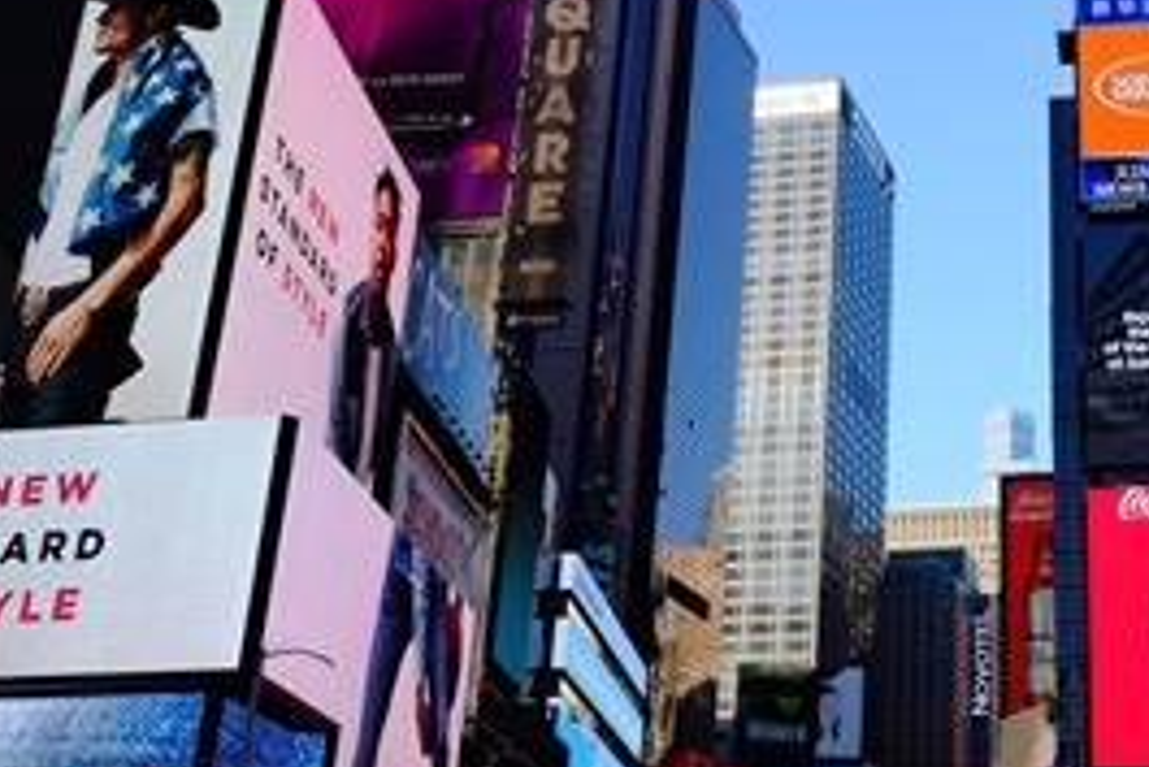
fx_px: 1820
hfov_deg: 33.6
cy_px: 143
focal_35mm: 57
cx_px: 984
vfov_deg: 23.4
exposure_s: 1/350
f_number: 9
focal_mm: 14
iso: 800
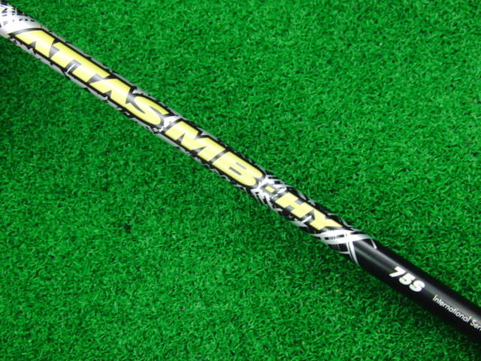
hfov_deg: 50.1
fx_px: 514
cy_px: 180
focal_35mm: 37
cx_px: 240
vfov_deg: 38.7
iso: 400
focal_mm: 6.42
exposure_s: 1/30
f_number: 3.6
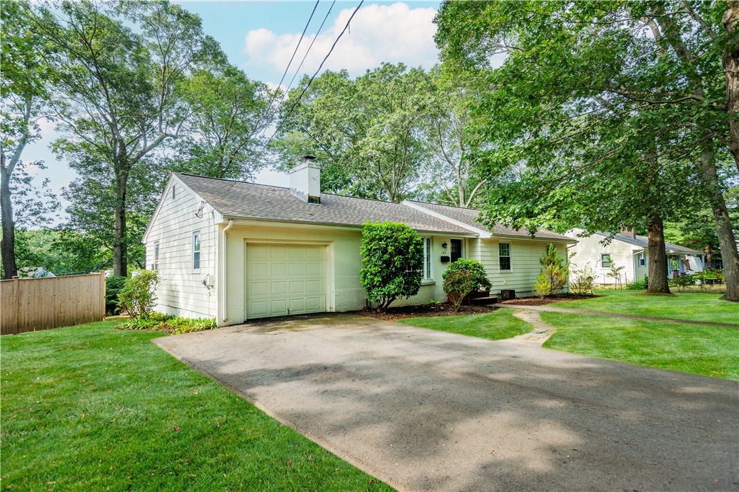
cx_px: 370
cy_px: 246
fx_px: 411
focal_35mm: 20
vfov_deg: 61.9
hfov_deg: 84.0
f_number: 6.3
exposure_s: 1/50
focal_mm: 20
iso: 100
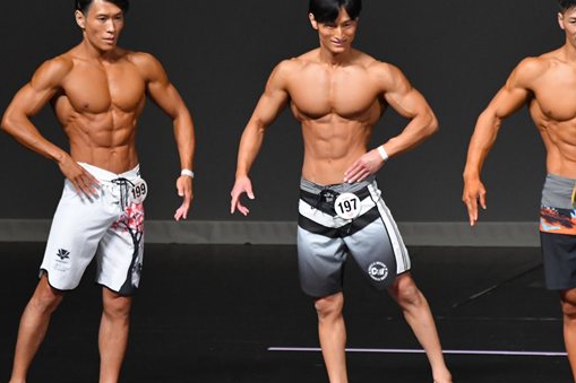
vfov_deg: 2.9
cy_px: 200
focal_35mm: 480
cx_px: 211
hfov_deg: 4.3
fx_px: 7677
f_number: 5.6
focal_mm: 210
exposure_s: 1/400
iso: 4000
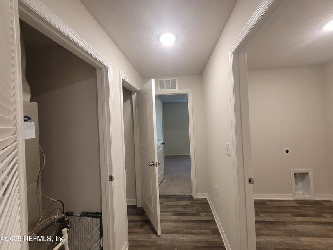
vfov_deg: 89.9
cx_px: 166
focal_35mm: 13
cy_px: 125
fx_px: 125
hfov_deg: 106.2
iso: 320
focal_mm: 1.74
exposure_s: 1/60
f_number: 2.2
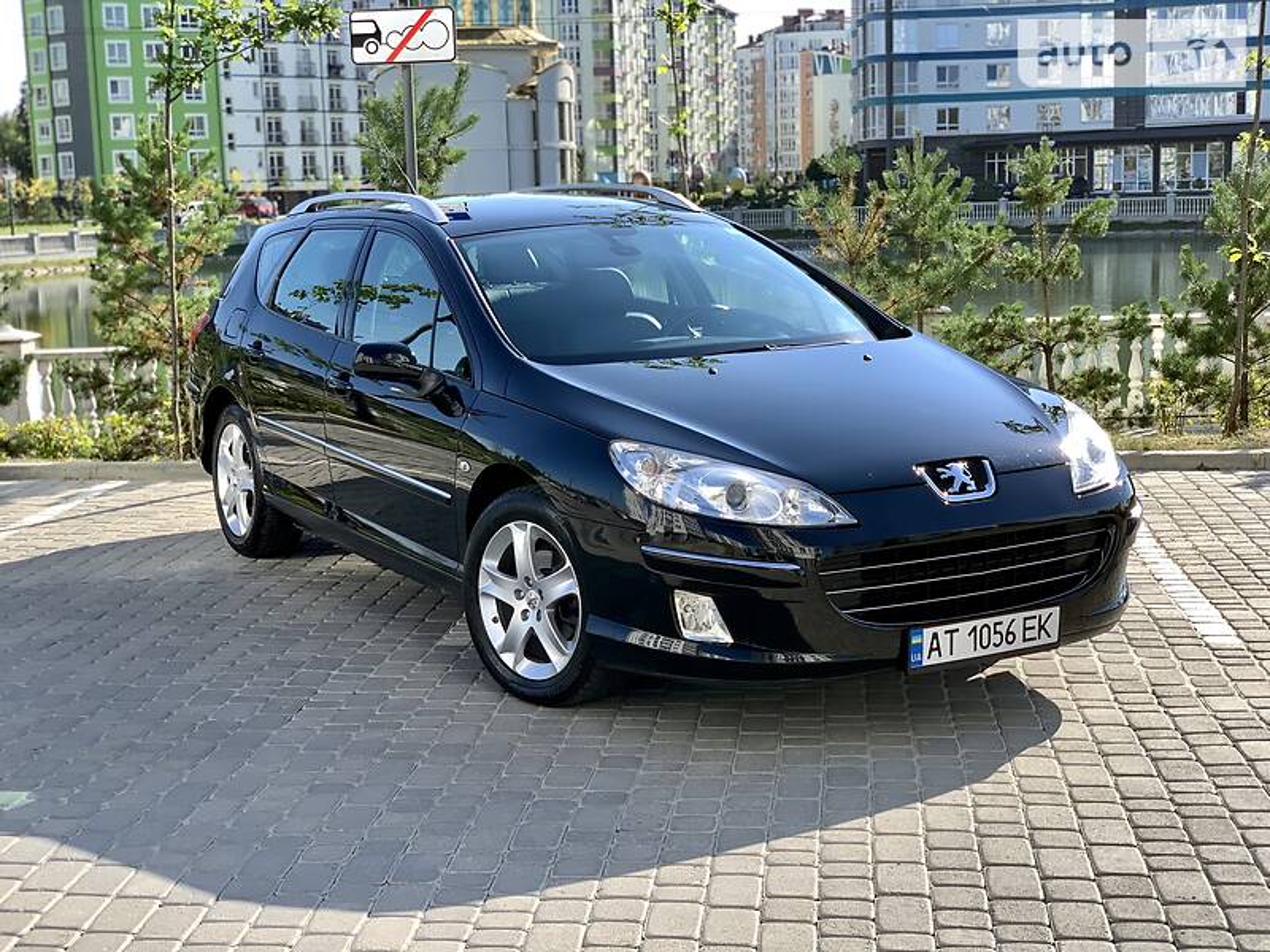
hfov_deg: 36.8
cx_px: 635
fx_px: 1908
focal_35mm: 52
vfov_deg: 28.0
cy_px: 476
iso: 16
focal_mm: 6
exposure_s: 1/366
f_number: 2.4
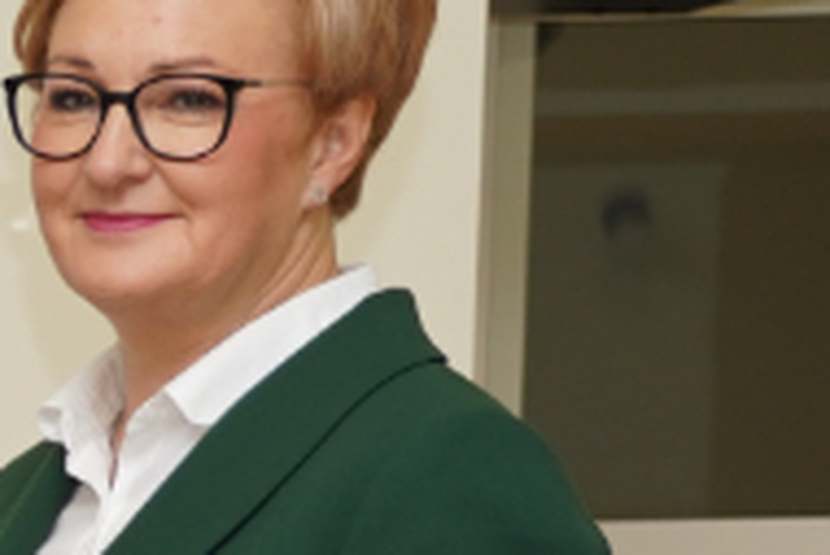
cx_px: -1682
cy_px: 1497
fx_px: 6160
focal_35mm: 267
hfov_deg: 6.9
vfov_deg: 5.0
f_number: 4
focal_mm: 39
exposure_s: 1/100
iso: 250
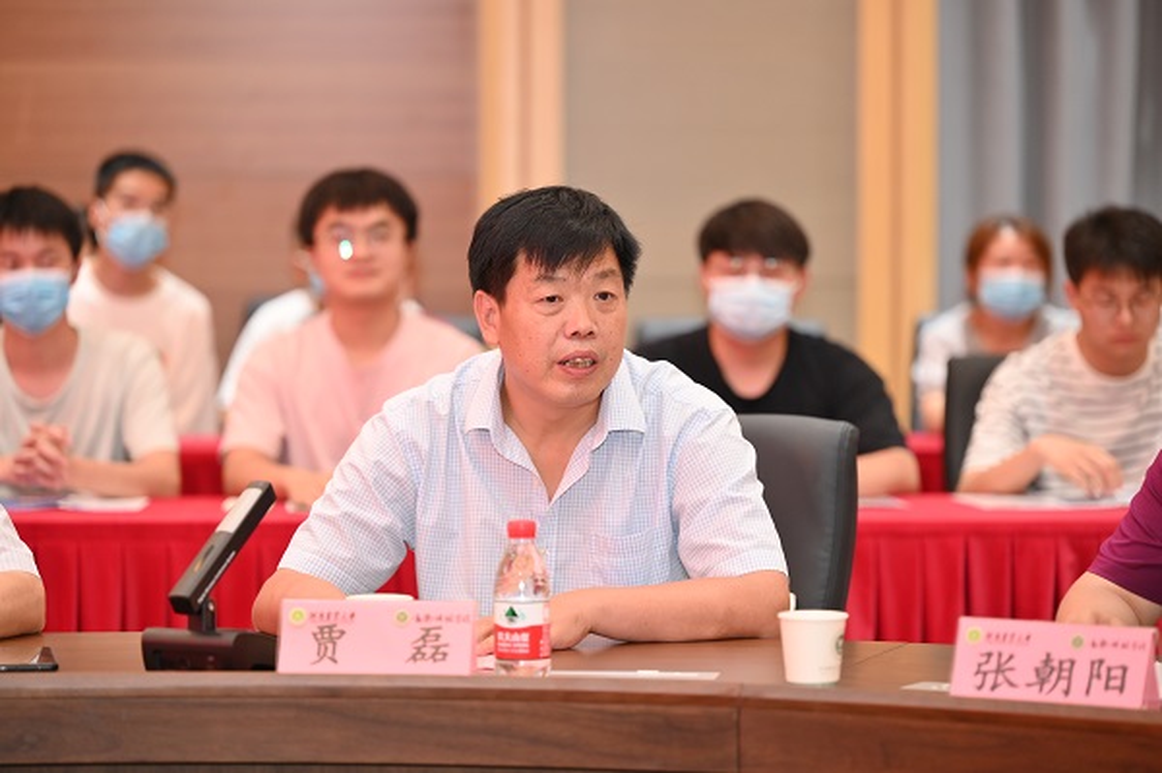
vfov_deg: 10.5
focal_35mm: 130
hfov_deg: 15.8
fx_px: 4193
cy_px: 386
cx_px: 581
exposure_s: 1/200
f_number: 2.8
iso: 1250
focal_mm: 130
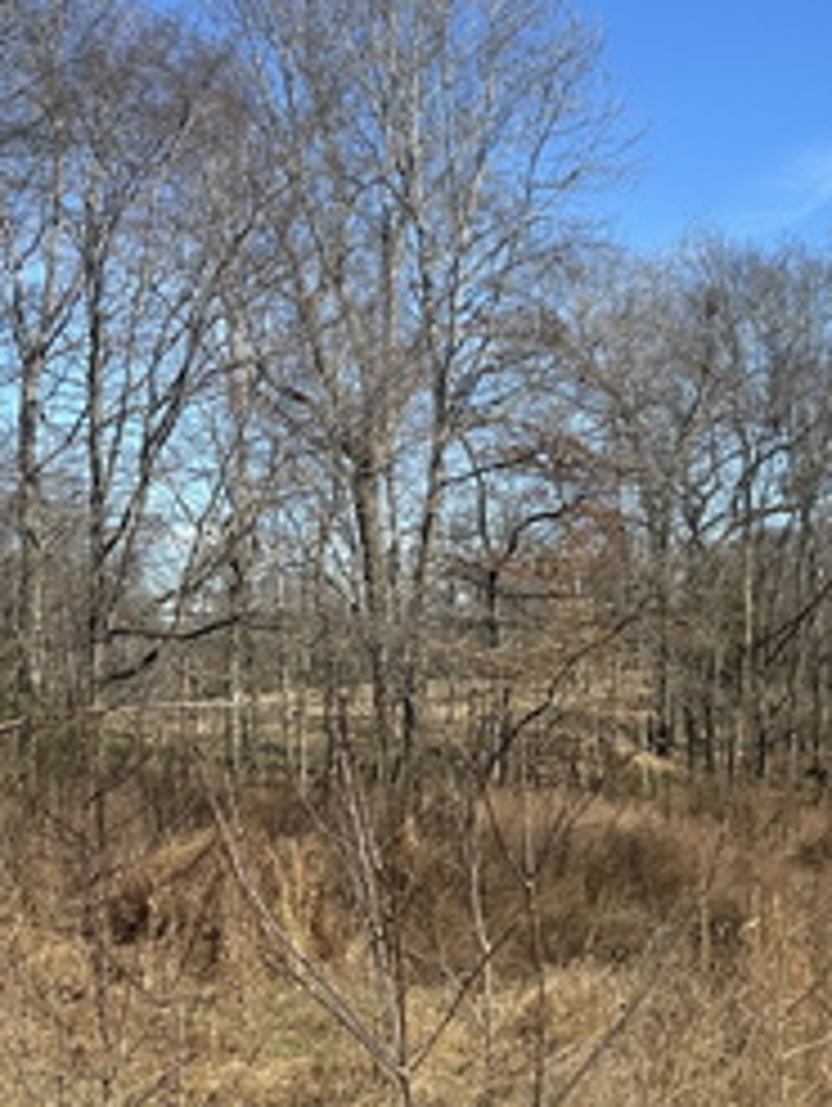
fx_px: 1664
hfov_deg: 26.3
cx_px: 863
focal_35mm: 52
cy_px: 718
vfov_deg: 36.5
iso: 80
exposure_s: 1/2967
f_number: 1.78
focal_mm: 6.86
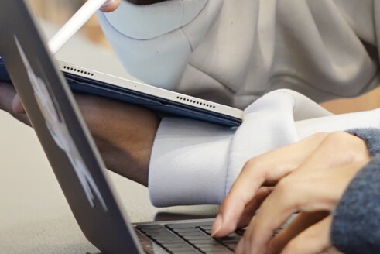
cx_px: 644
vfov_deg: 4.7
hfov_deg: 6.9
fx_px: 3094
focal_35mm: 293
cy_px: -135
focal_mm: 50
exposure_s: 1/60
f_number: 2.8
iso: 800
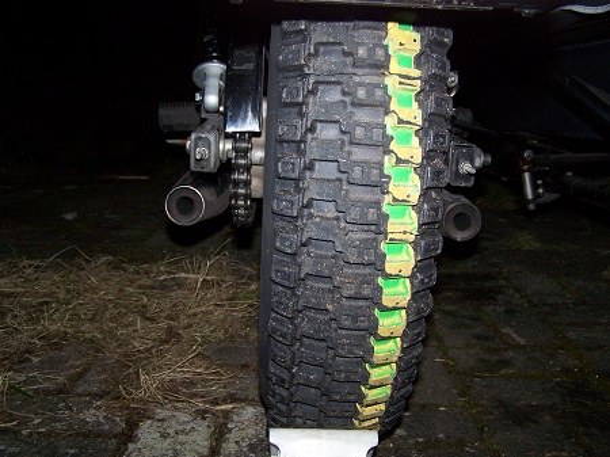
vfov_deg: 37.7
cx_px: 305
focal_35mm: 38
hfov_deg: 49.0
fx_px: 669
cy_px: 228
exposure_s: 1/60
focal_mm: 6.3
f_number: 2.8
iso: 140
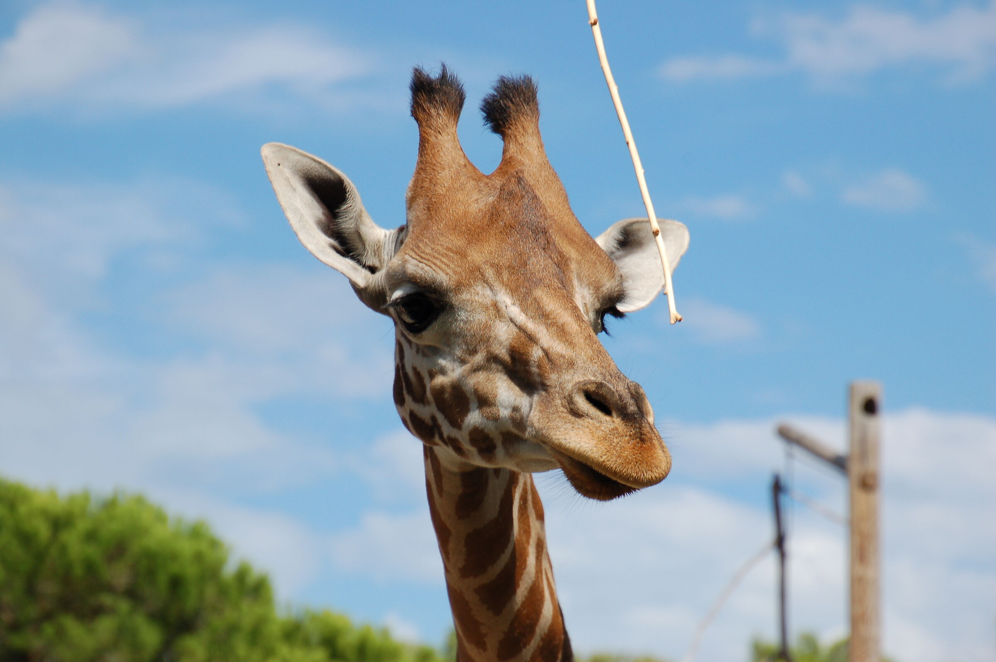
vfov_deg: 8.3
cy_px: 331
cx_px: 498
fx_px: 4561
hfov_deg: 12.5
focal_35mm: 165
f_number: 6.3
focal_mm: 110
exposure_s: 1/640
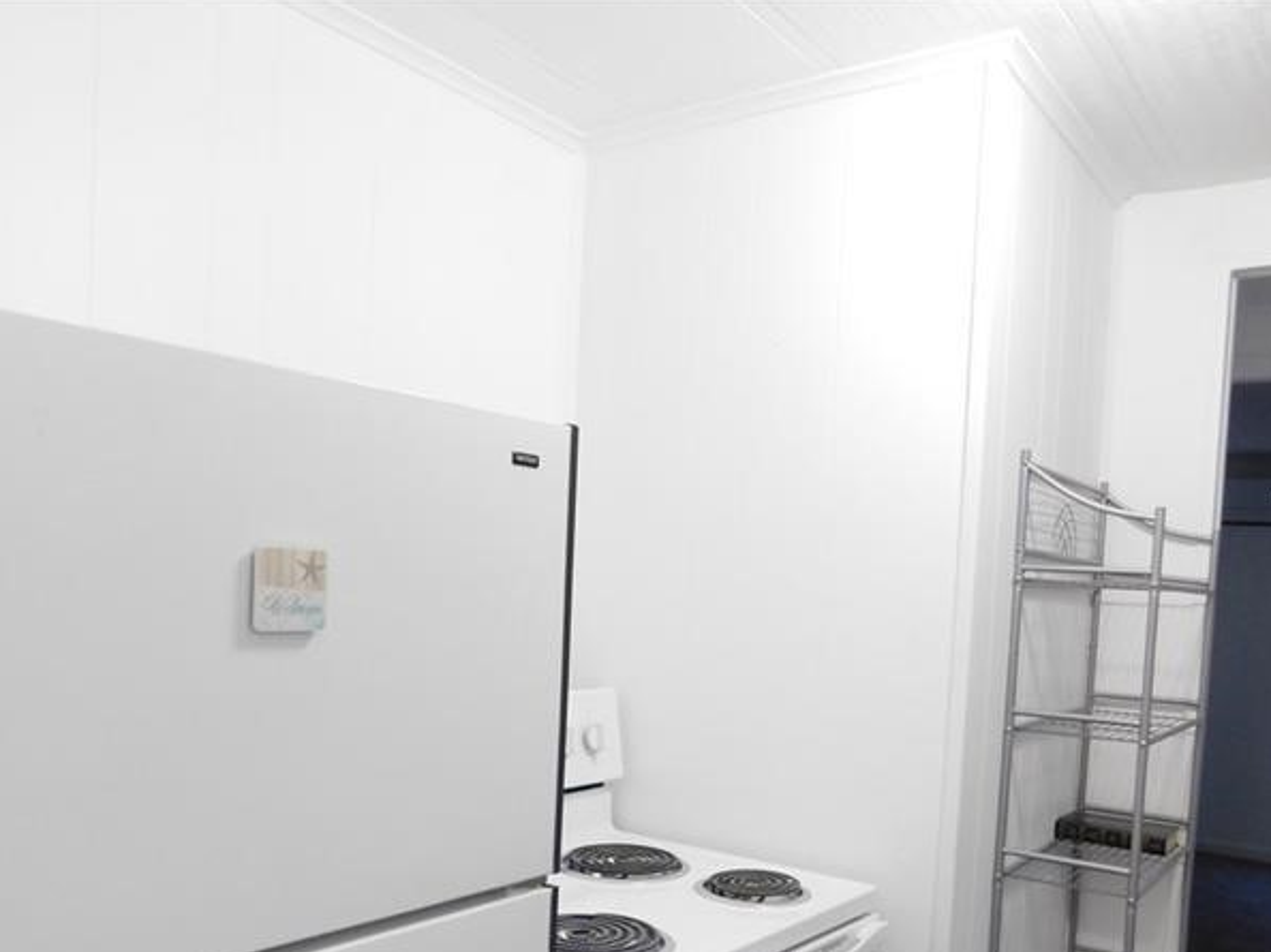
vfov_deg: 44.8
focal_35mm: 31
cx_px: 631
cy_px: 633
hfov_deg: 58.4
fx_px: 1138
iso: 360
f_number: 3
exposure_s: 1/30
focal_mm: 4
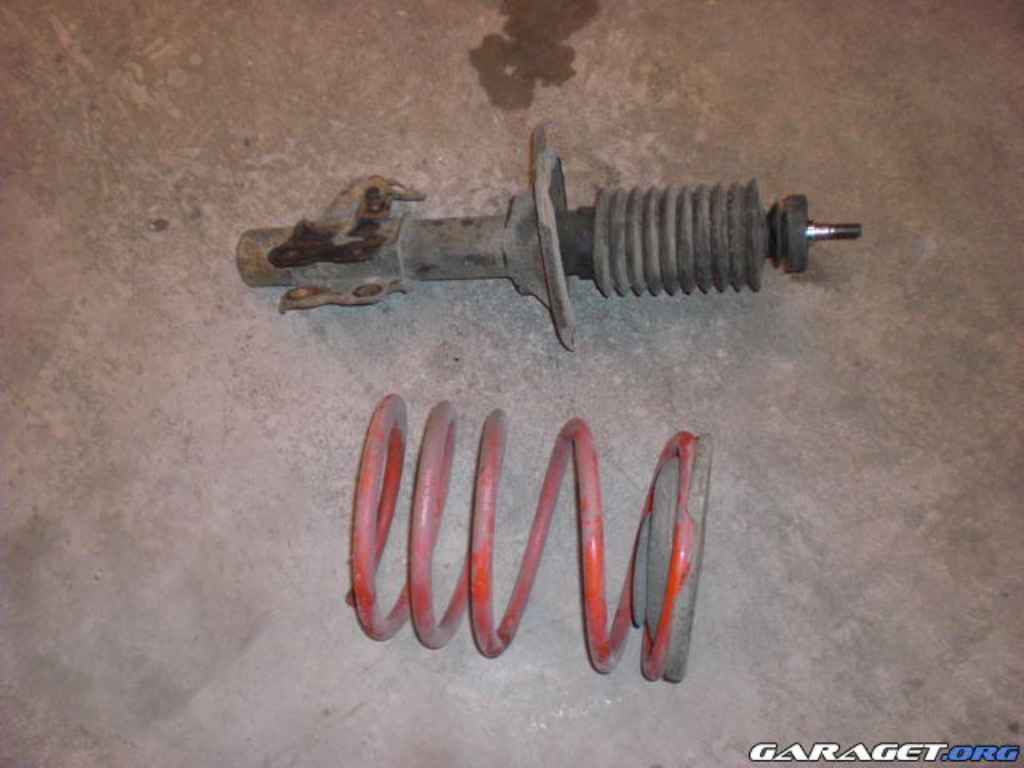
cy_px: 384
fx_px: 1124
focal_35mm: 38
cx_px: 512
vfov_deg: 37.7
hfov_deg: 49.0
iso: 200
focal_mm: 6.3
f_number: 3.1
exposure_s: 1/60
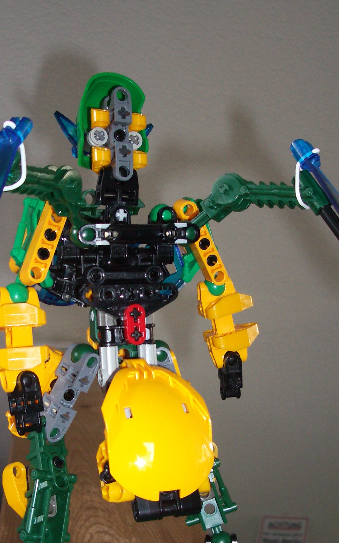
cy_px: 345
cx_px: 120
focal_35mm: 51
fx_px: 754
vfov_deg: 39.3
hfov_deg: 25.2
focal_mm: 5.8
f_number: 2.6
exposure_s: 1/60
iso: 200
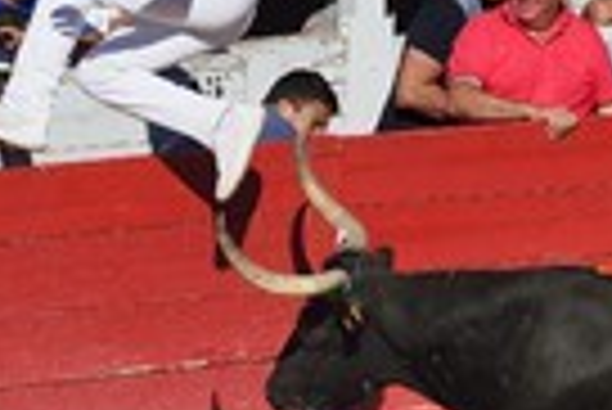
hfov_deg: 3.3
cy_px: 162
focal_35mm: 617
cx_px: 504
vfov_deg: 2.2
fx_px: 10500
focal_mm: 200
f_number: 9
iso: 200
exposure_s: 1/640
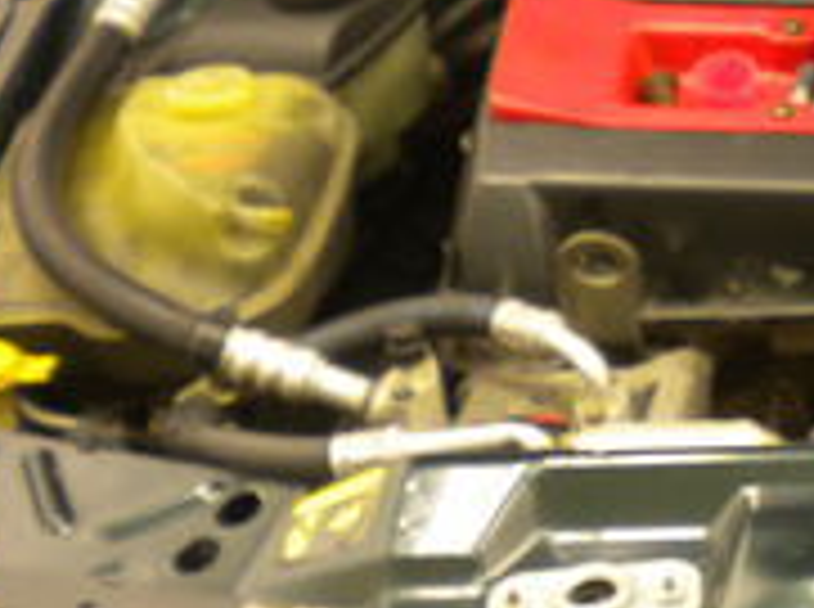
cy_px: 180
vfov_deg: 11.9
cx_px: 1300
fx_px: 2910
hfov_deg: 14.6
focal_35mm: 124
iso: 80
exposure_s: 1/9.5
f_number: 3.1
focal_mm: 6.3
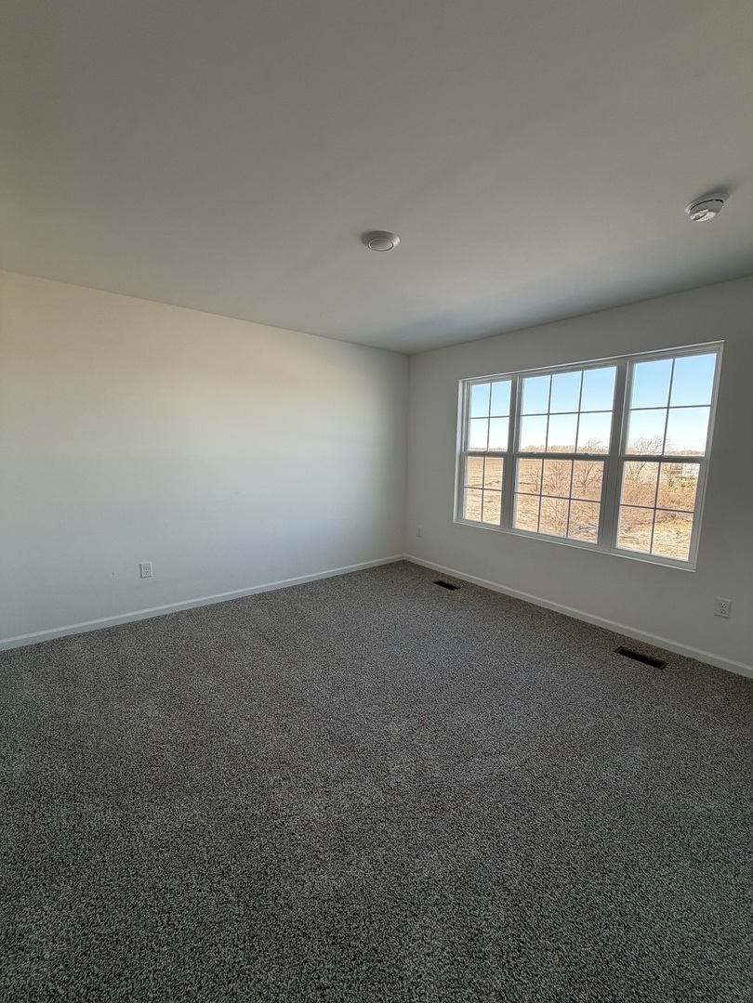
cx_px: 376
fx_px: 406
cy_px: 502
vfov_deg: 102.1
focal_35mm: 14
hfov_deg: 85.7
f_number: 2.2
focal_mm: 2.22
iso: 50
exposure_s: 1/121
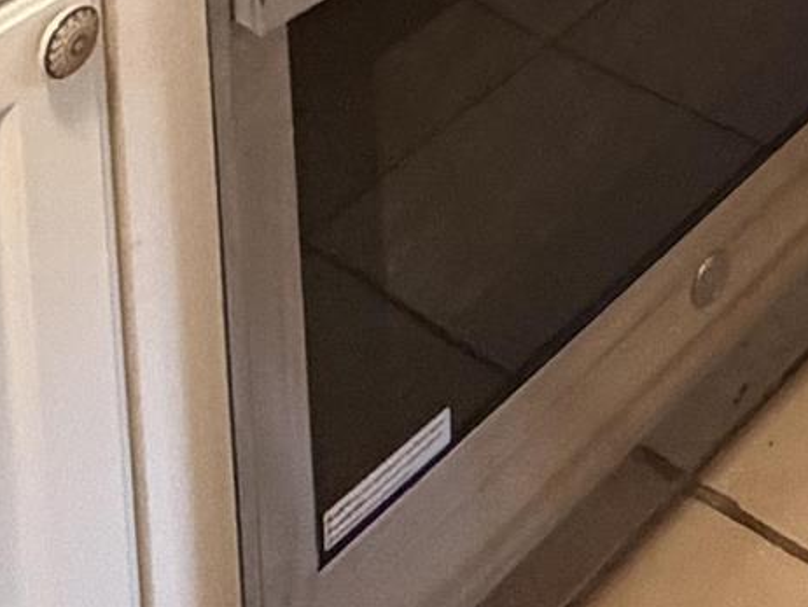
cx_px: 1243
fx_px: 2172
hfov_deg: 18.5
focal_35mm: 93
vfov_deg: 10.8
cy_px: -1212
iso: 400
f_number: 2.2
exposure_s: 1/60
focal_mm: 2.22
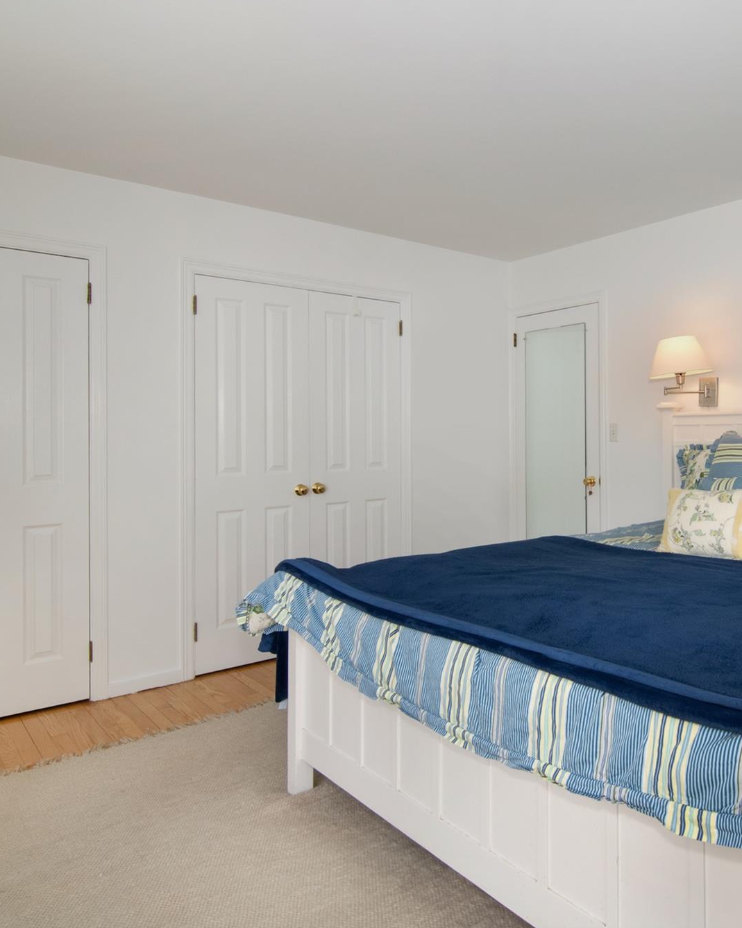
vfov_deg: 70.9
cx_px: 542
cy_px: 457
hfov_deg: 56.8
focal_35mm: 24
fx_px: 651
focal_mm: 11
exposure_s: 1/40
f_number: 11
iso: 640
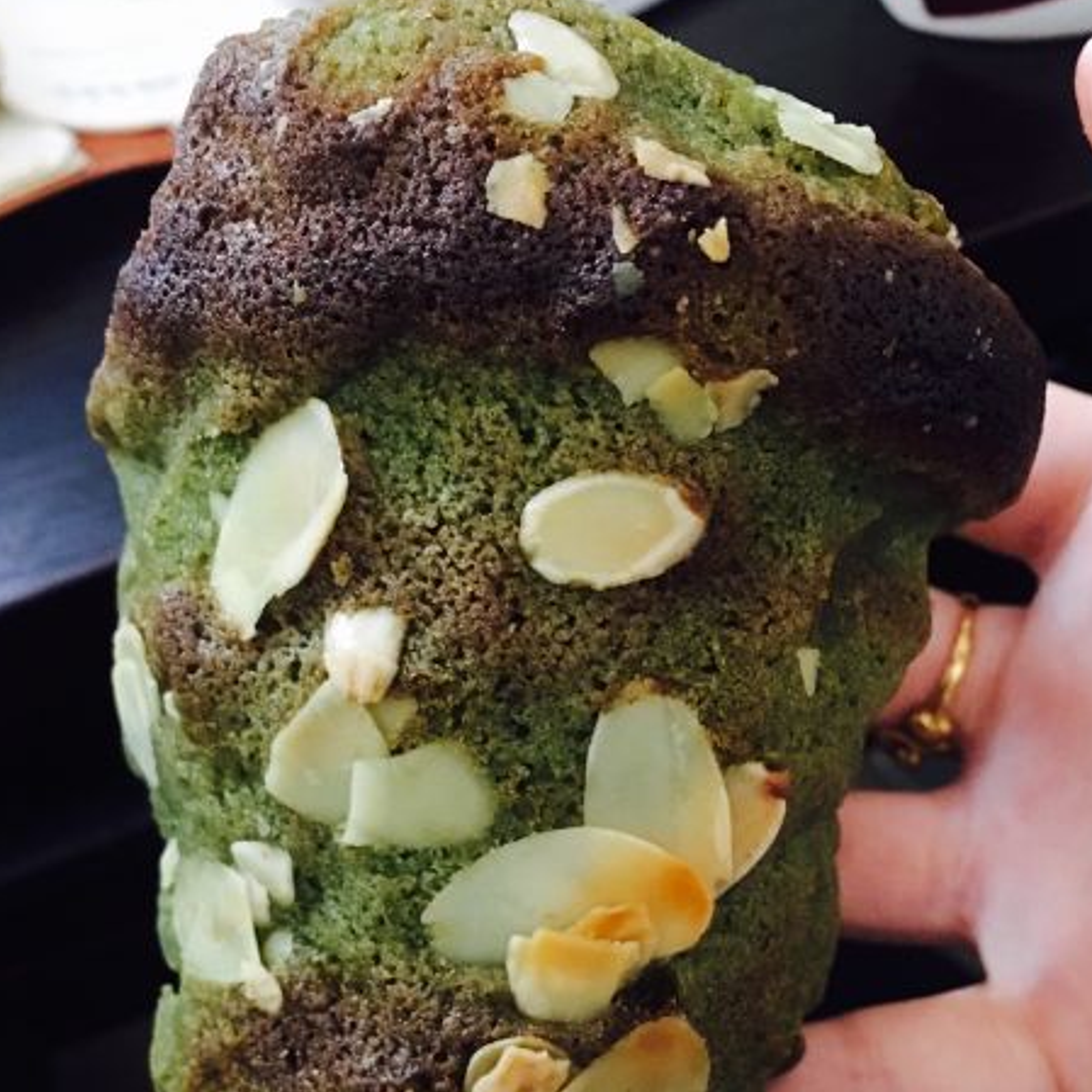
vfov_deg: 41.2
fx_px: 1428
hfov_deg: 41.8
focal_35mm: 40
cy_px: 742
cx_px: 587
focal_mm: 4.15
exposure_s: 1/8
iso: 160
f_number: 2.2
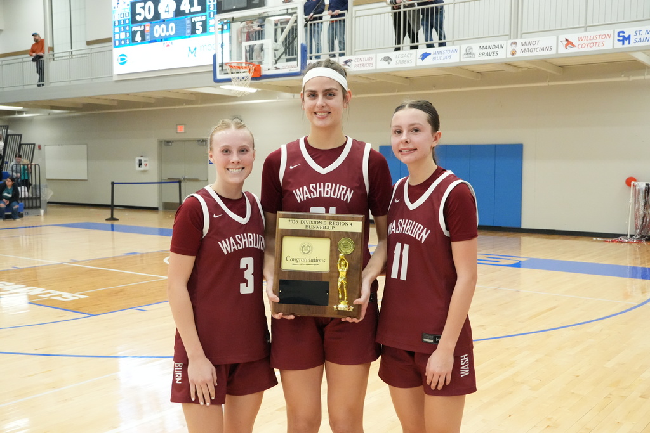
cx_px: 325
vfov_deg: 31.9
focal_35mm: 42
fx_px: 758
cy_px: 216
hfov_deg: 46.4
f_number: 5
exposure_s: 1/400
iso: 6400
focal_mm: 28
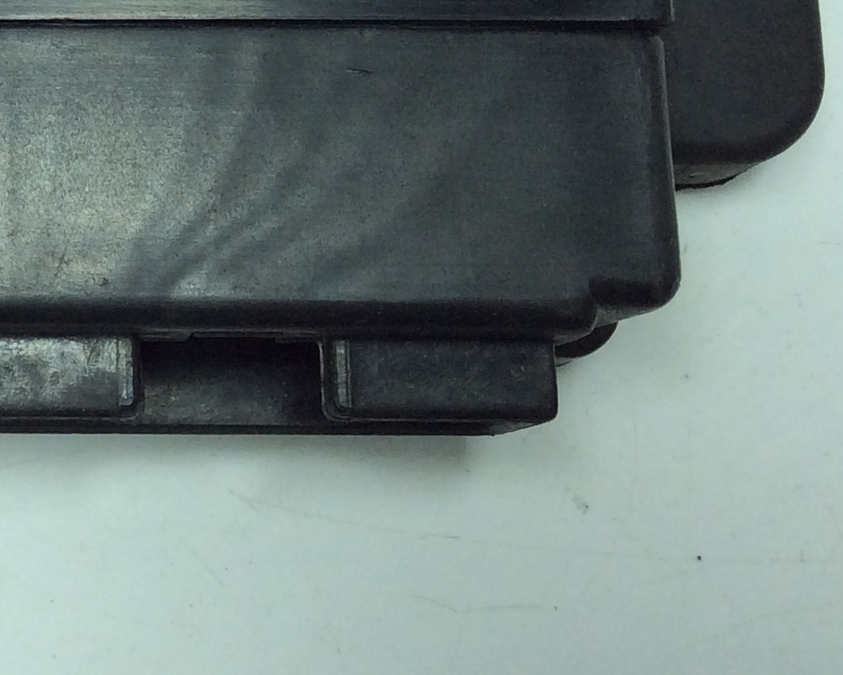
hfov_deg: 19.4
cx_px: -62
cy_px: -184
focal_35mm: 95
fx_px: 2370
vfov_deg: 15.5
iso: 32
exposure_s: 1/314
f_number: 2.4
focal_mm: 3.3
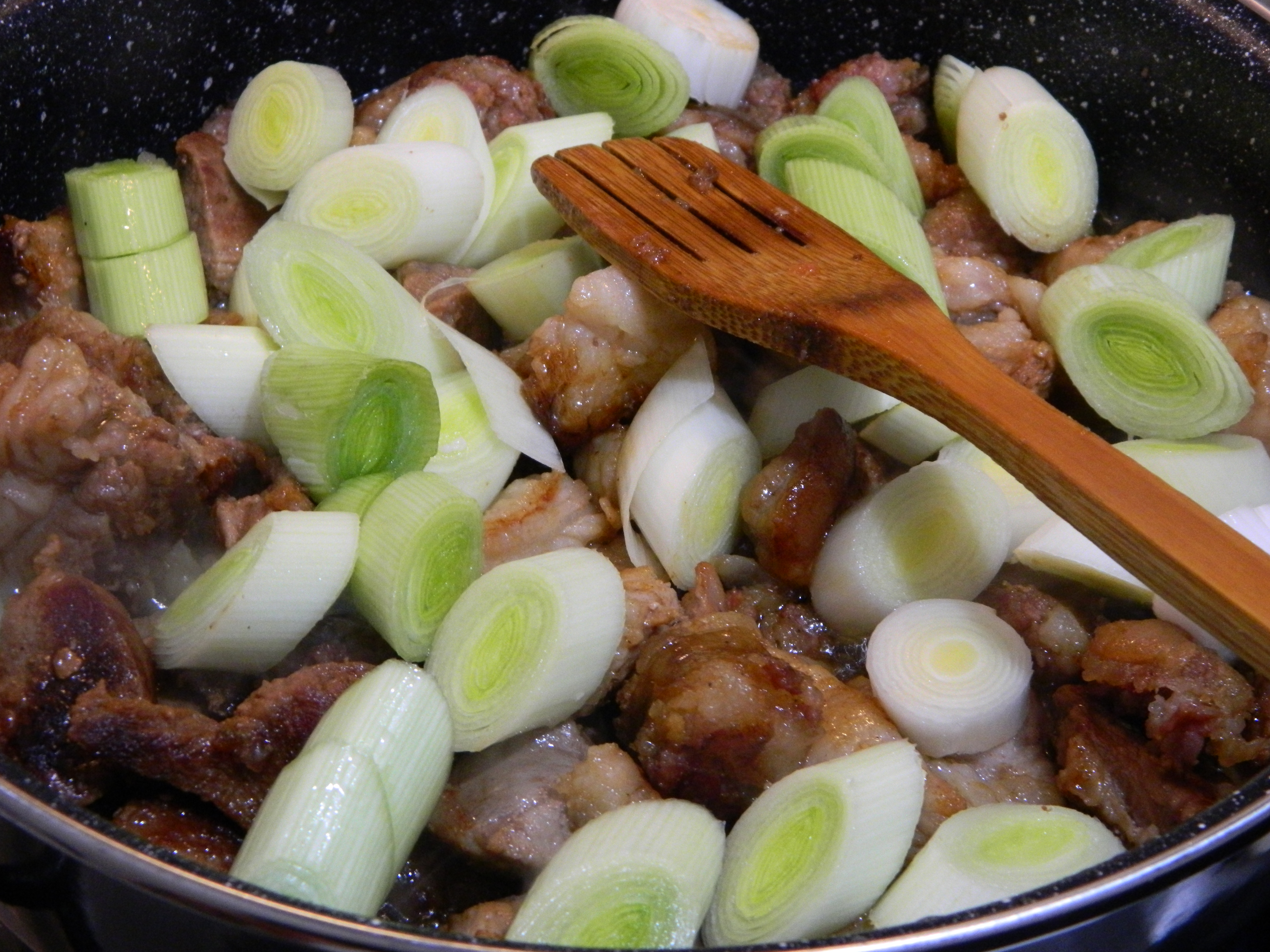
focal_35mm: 70
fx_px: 2568
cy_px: 476
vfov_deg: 21.0
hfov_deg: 27.8
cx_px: 635
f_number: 4
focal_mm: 12.6
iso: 400
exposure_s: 1/15
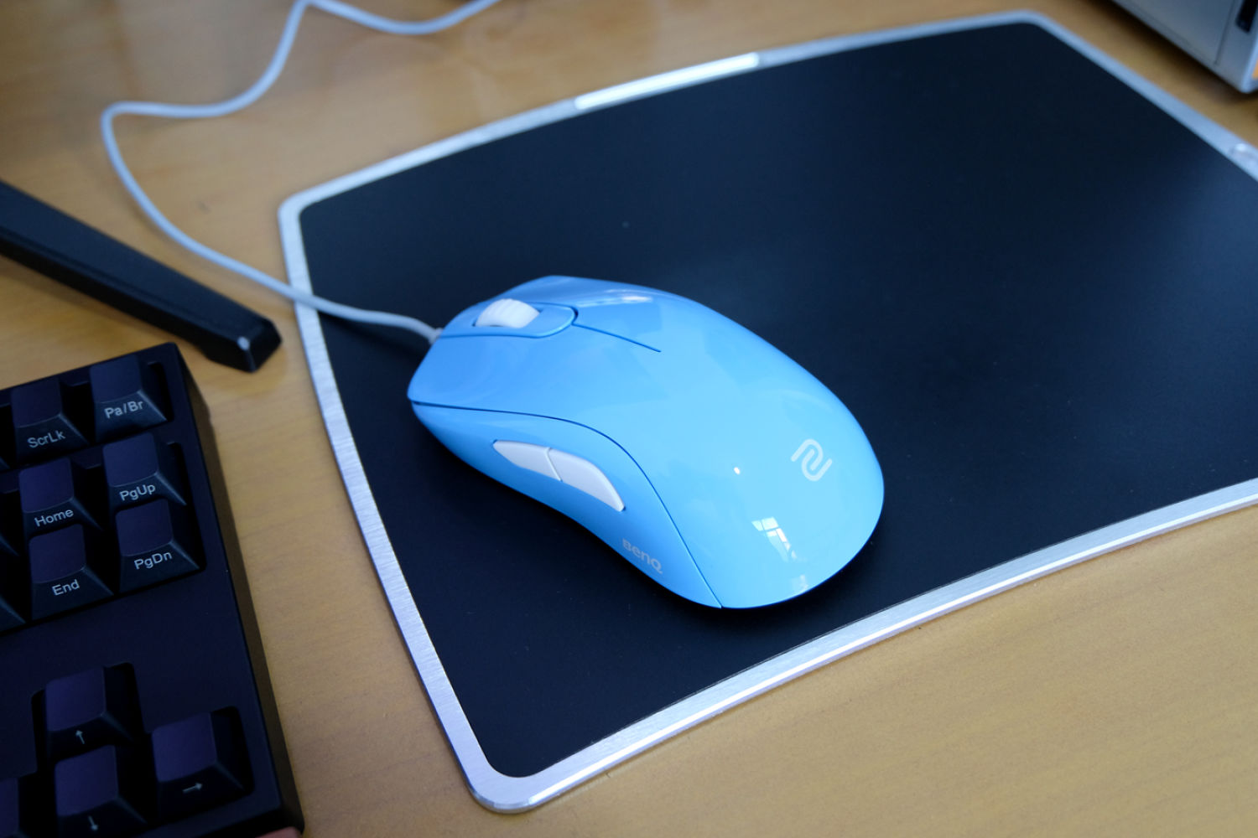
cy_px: 419
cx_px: 629
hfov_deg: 53.1
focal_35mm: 36
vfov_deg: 36.9
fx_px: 1258
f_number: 4.2
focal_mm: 24.3
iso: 800
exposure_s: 1/30
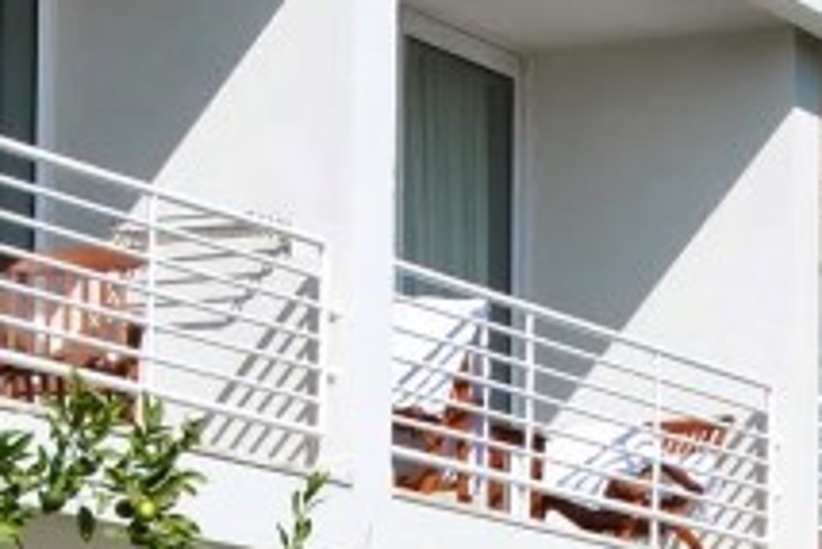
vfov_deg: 7.0
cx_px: 716
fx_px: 4410
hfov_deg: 10.6
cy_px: 875
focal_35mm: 193
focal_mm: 24
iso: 100
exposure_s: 1/250
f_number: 8
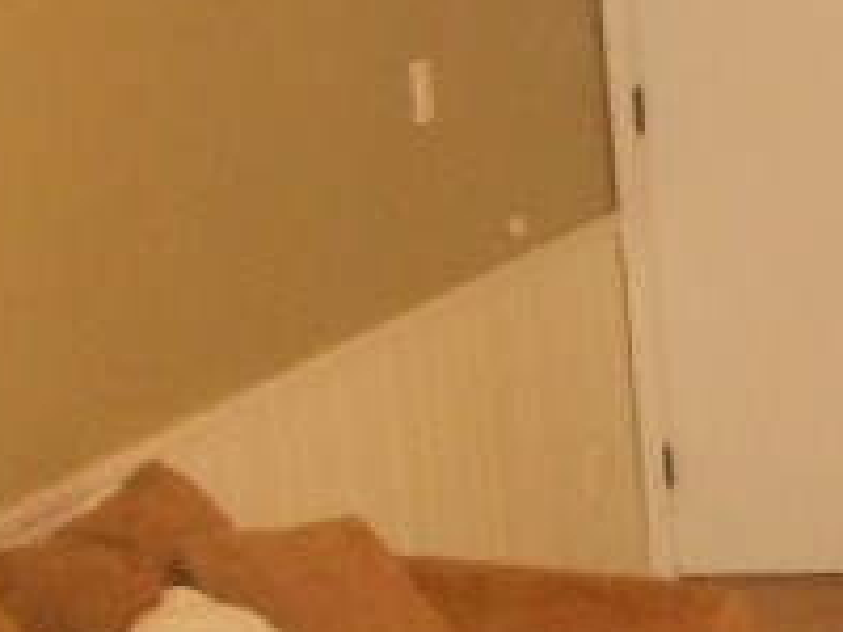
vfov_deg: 11.0
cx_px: 1488
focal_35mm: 133
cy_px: 725
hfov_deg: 13.4
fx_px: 3239
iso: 400
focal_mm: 4.6
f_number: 3.2
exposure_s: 1/25
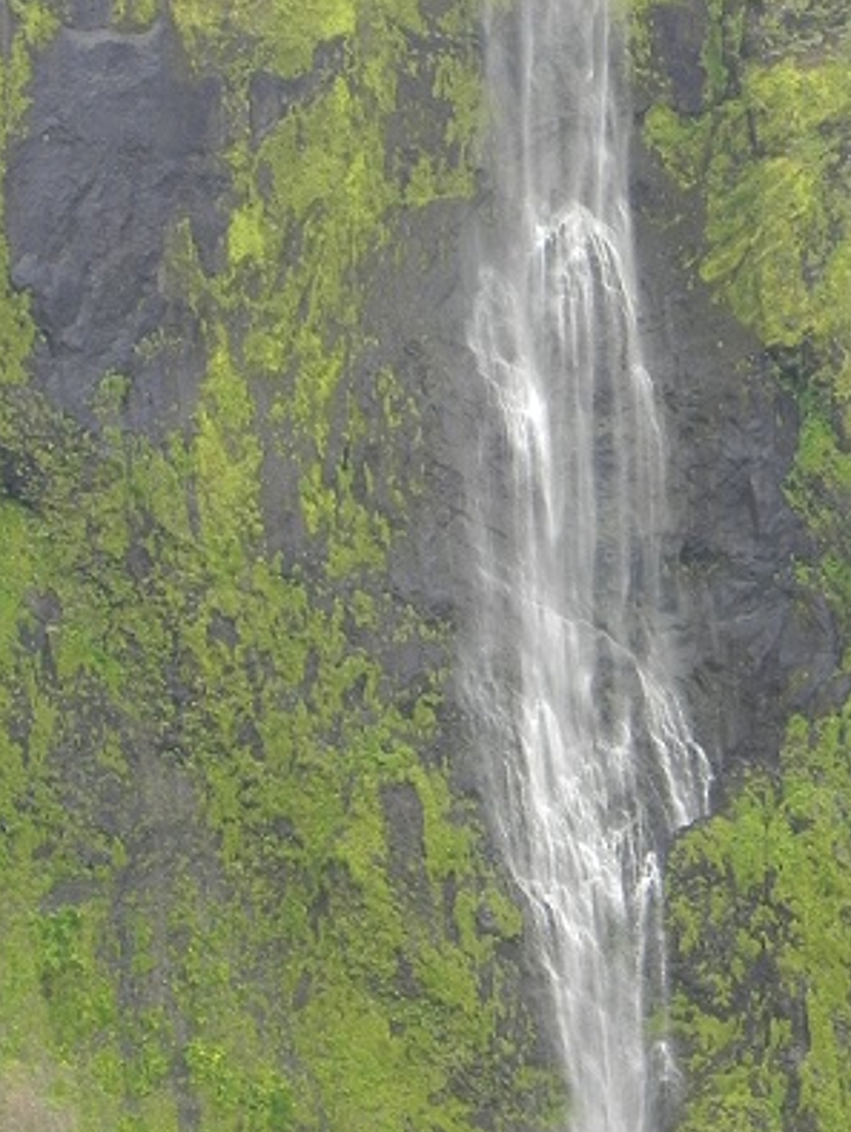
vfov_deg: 9.1
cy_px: 380
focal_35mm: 217
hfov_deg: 6.9
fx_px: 7101
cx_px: 579
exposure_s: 1/140
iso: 160
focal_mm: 23
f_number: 4.5
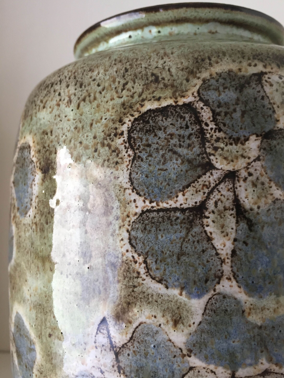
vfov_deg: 60.0
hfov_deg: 46.8
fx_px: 328
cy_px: 190
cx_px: 147
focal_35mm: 30
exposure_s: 1/33
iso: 100
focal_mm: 4.15
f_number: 2.2
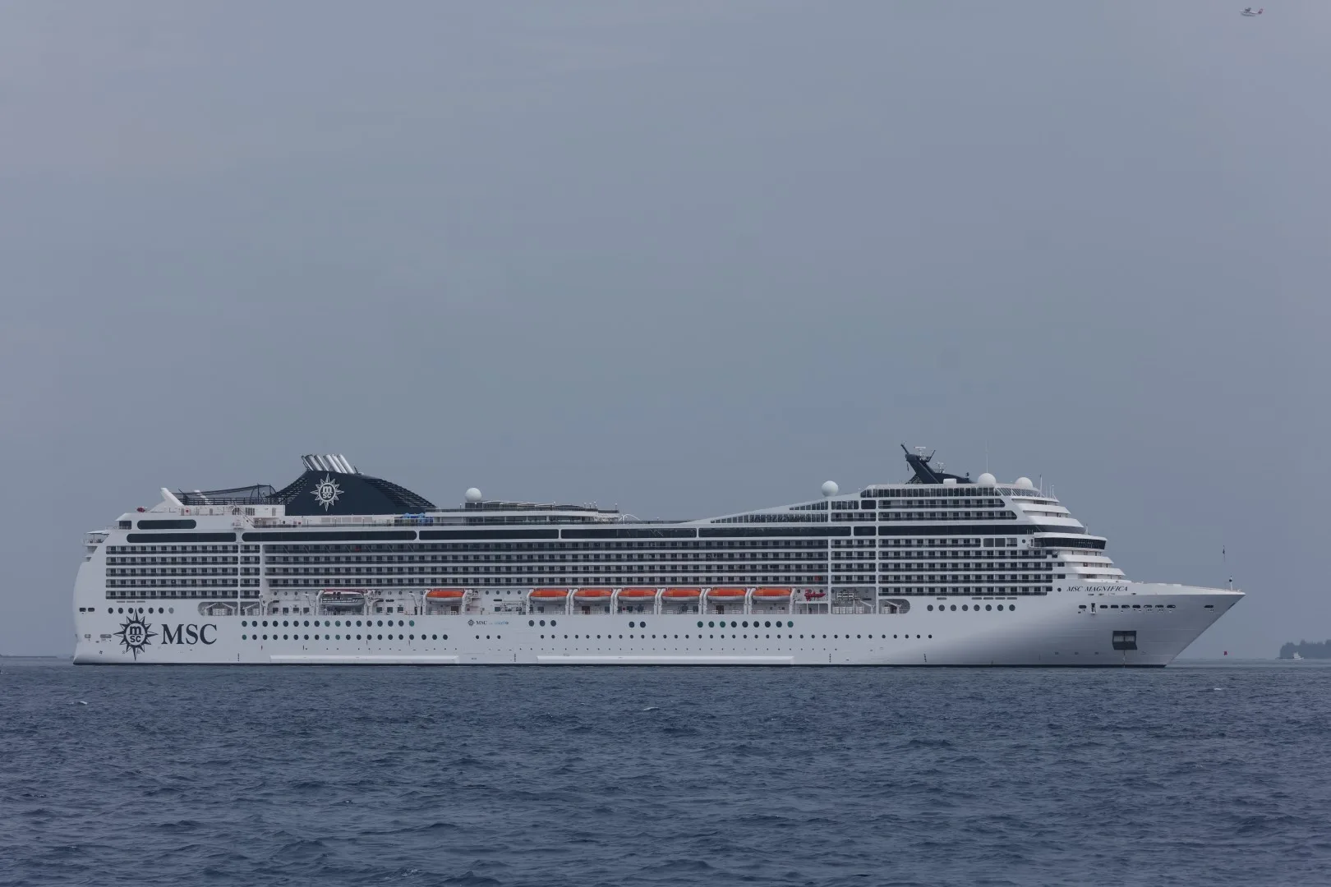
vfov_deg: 11.7
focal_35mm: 117
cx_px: 666
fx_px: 4325
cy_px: 444
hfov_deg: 17.5
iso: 100
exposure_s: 1/400
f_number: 8
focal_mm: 117
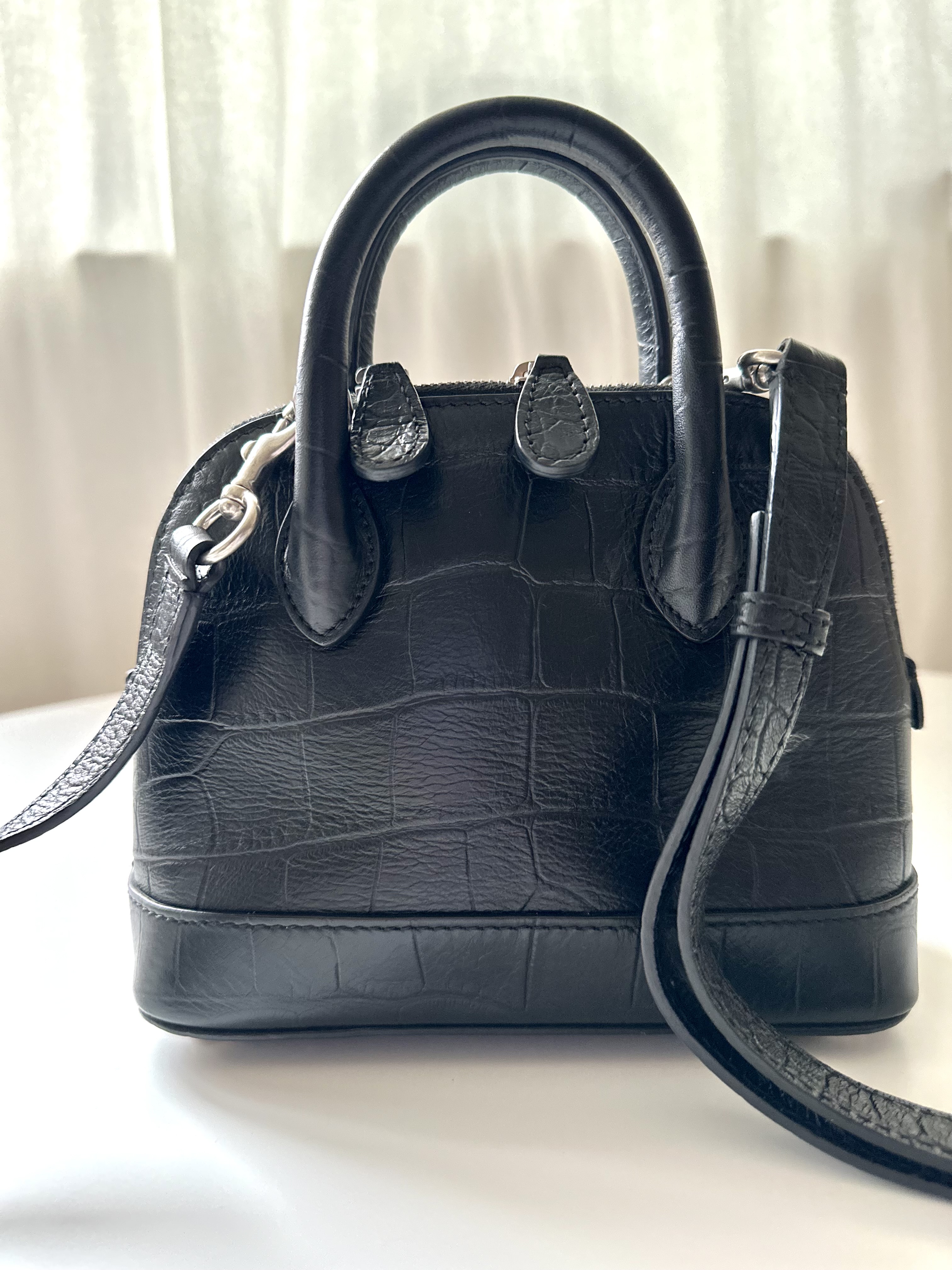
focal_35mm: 24
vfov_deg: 71.6
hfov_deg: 56.8
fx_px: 880
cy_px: 635
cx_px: 476
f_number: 1.78
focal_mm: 6.86
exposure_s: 1/60
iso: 500
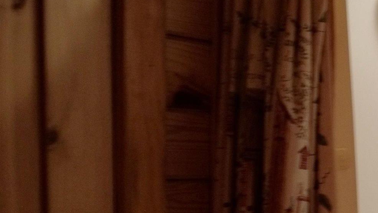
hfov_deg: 24.3
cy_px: 217
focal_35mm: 68
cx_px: 565
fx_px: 682
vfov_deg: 17.3
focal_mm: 4.4
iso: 400
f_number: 1.8
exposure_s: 1/10
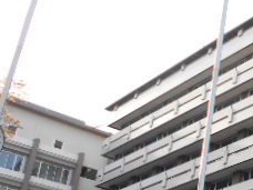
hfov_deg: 23.3
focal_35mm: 73
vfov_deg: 20.0
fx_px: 534
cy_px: 138
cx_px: 337
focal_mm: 4.6
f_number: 3.2
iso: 80
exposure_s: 1/250
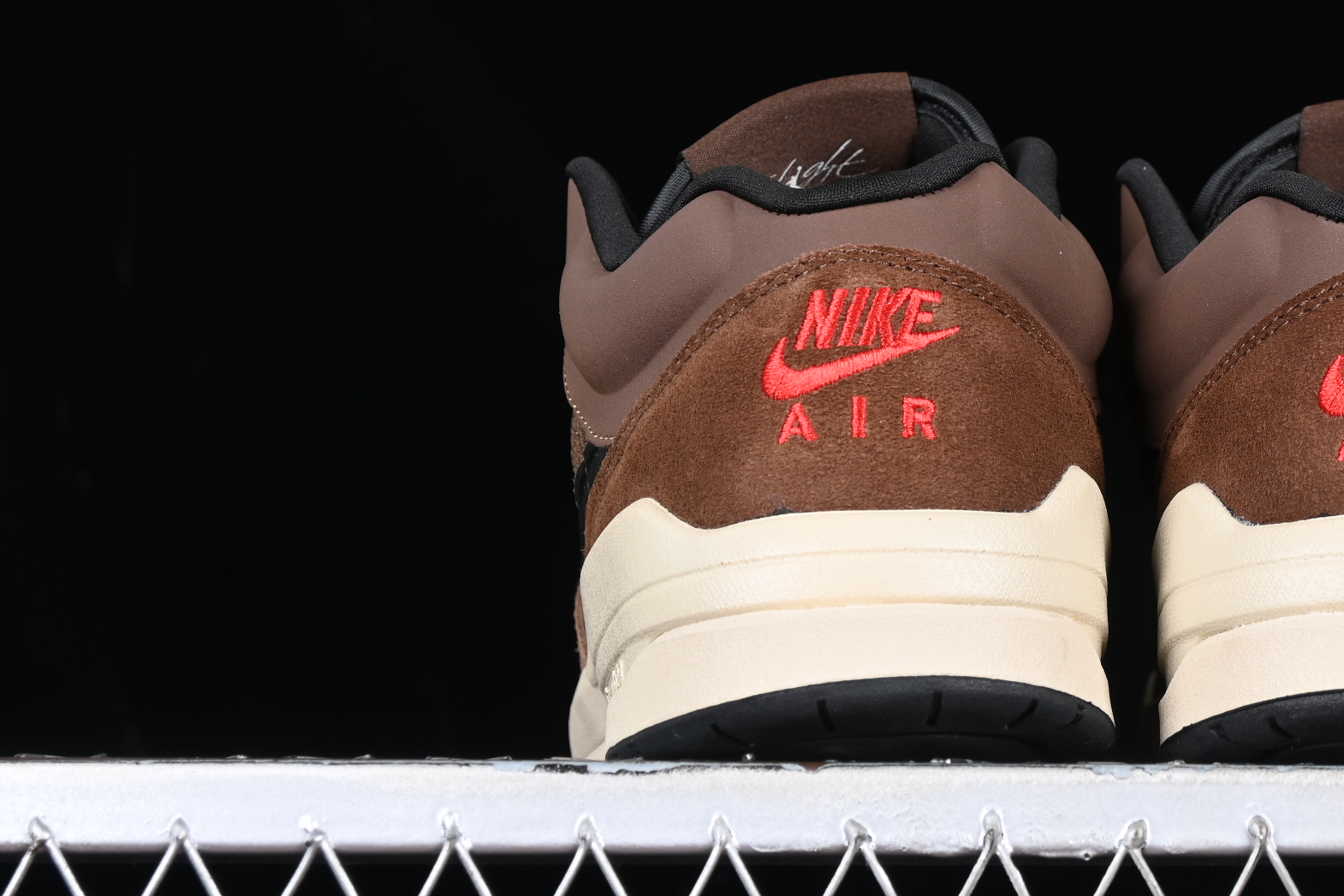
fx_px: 4965
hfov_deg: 15.3
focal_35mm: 133
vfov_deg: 10.3
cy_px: 274
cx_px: 1128
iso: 160
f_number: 6.3
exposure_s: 1/60
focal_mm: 50
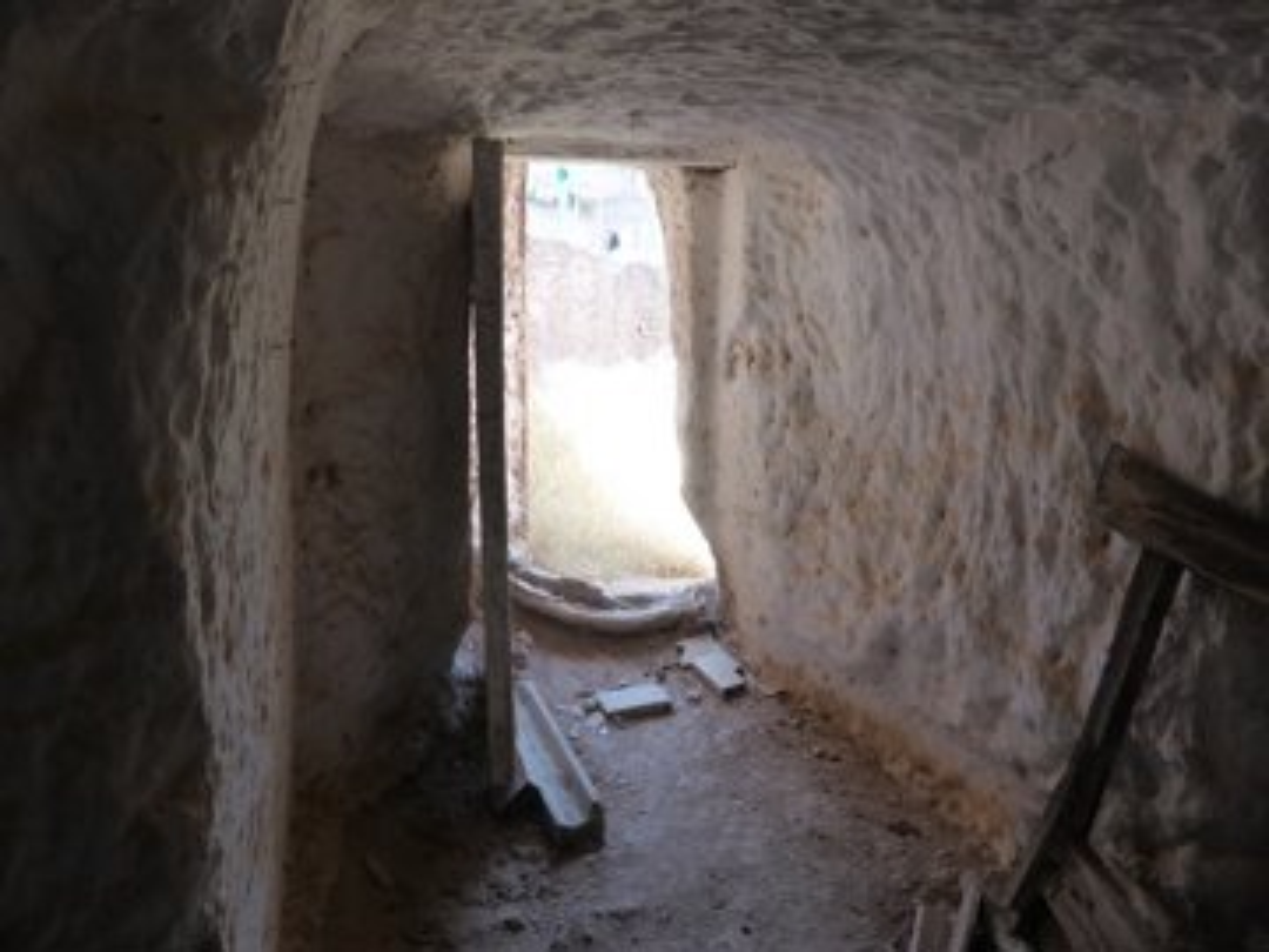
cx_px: 634
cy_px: 476
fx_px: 916
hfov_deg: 69.4
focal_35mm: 25
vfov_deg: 54.9
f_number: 3.3
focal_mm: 4.3
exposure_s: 1/60
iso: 160
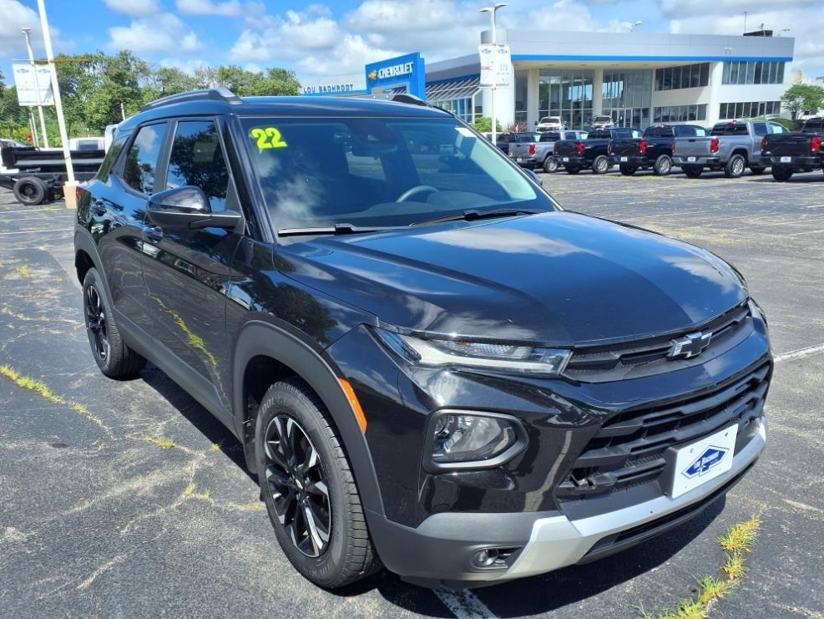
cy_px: 320
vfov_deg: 49.8
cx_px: 408
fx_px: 667
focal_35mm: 28
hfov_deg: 63.4
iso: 40
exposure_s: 1/1667
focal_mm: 3.58
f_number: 1.9
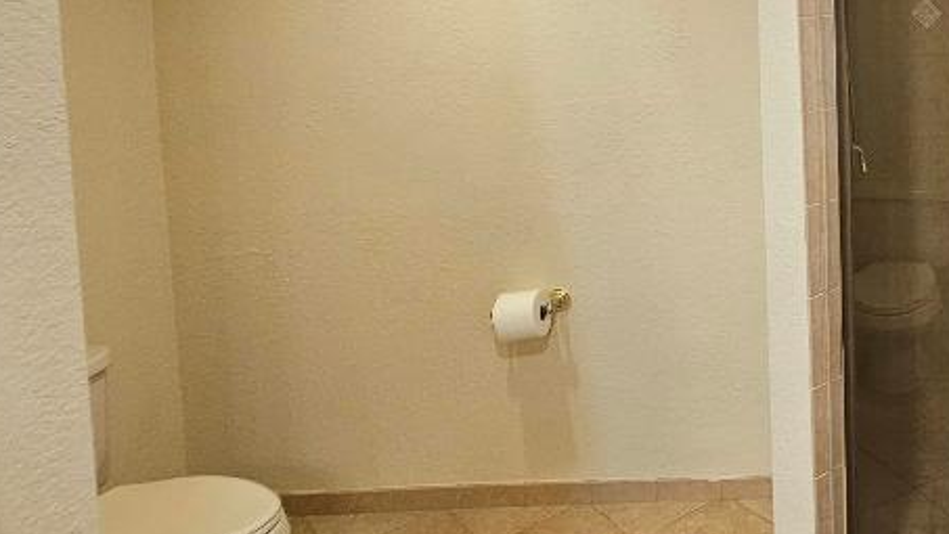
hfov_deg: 51.3
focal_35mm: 32
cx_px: 909
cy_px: 31
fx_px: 805
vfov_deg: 34.2
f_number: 2.2
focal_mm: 2.2
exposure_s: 1/60
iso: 320
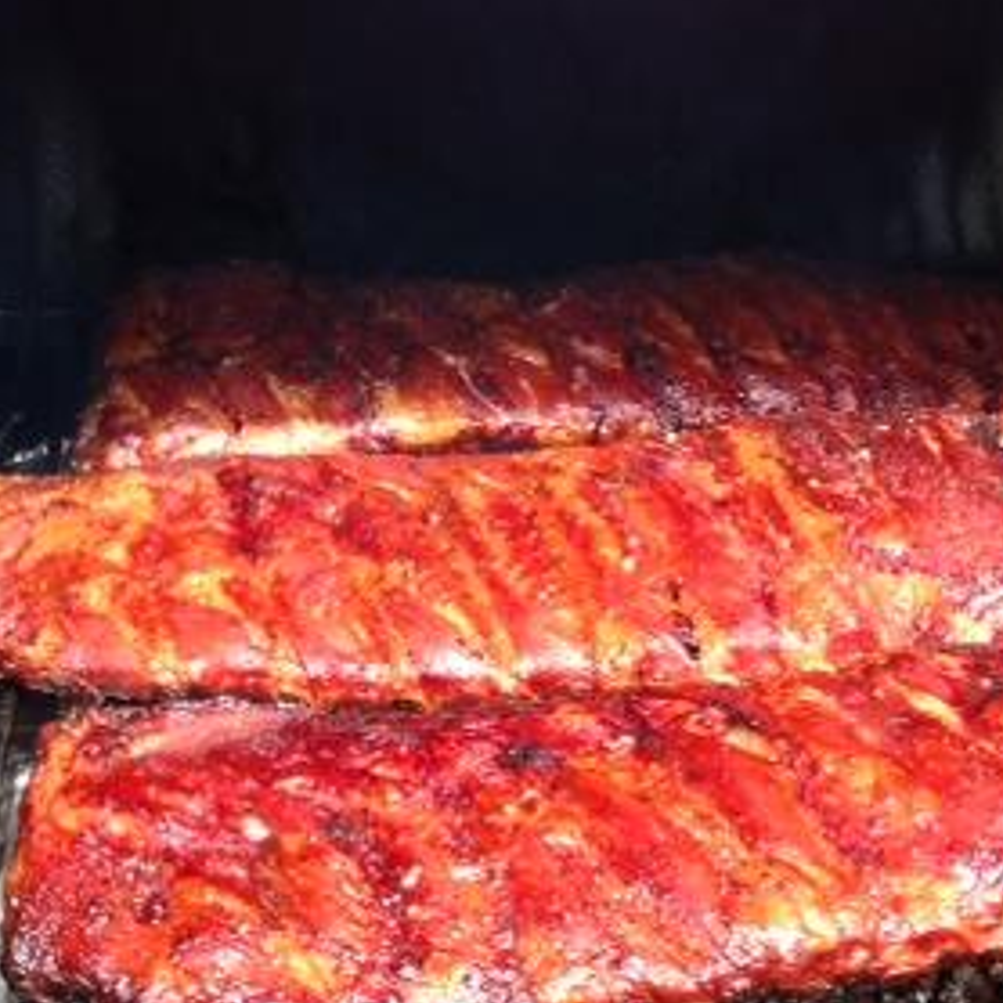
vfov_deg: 24.2
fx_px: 2327
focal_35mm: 71
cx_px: 653
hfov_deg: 24.2
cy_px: 660
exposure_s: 1/369
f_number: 2.4
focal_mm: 4.28
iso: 80
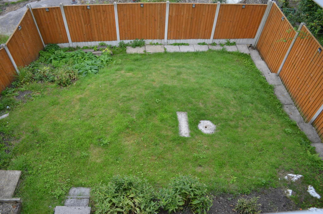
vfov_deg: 47.7
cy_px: 107
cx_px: 162
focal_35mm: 27
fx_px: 242
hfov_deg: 67.5
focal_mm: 18
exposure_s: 1/1000
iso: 400
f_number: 3.5
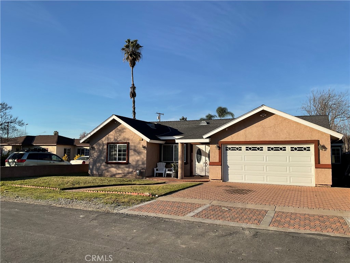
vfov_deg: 48.2
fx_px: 293
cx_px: 175
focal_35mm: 29
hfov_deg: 61.7
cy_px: 132
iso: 16
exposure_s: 1/1786
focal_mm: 3
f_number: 1.8
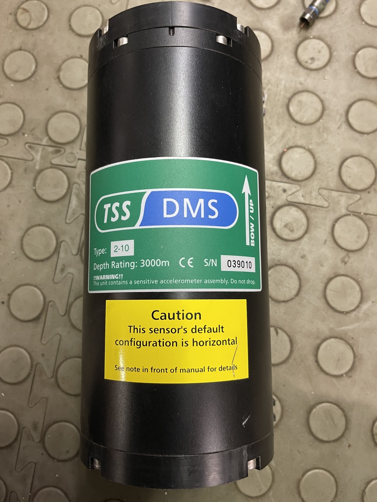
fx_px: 392
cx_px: 183
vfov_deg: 65.3
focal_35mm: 27
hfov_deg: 51.3
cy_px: 251
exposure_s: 1/50
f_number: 1.6
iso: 400
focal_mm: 5.1
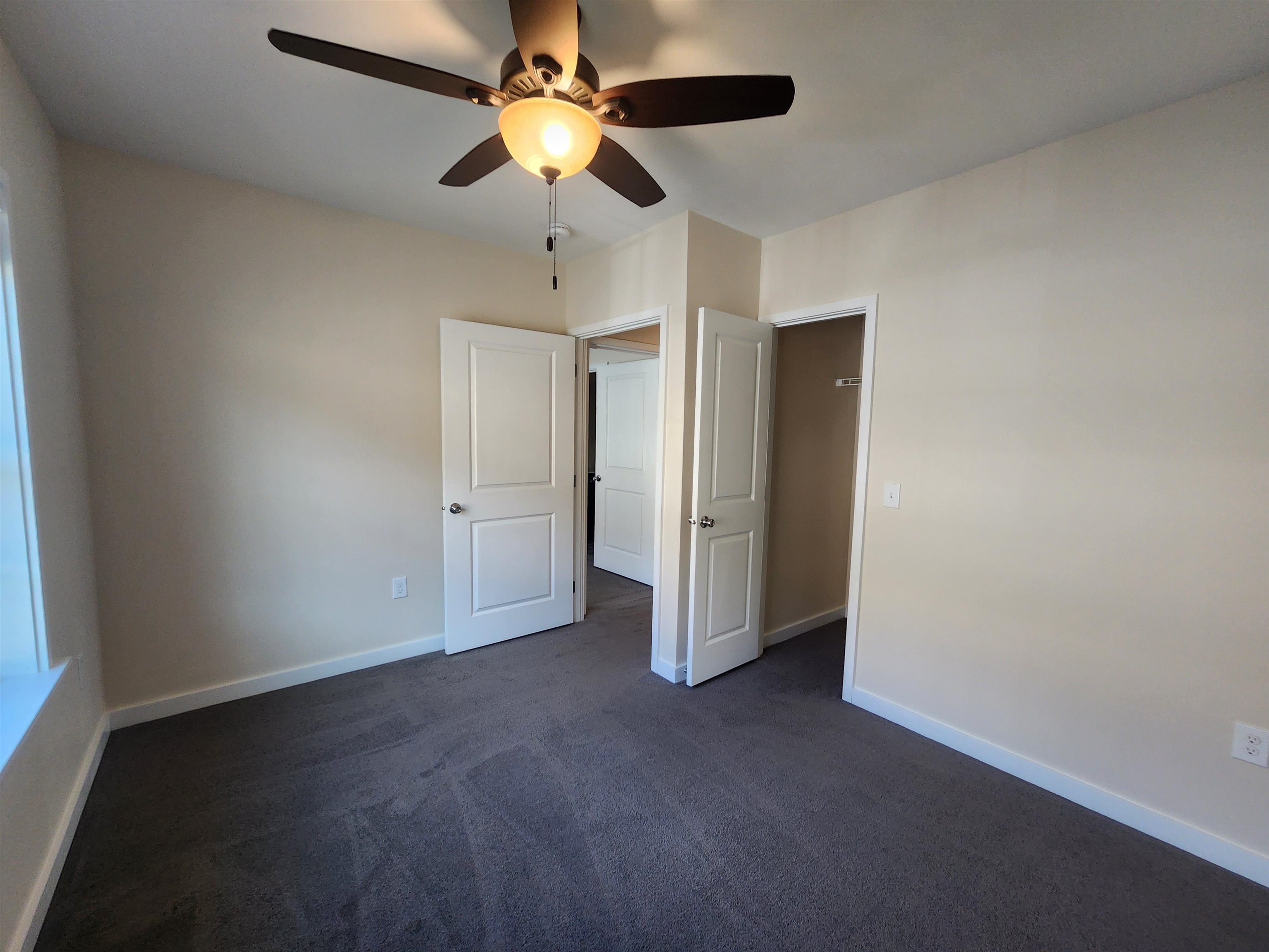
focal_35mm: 13
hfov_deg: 106.2
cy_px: 476
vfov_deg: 89.9
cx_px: 634
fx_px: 477
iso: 160
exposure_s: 1/60
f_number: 2.2
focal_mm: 2.2
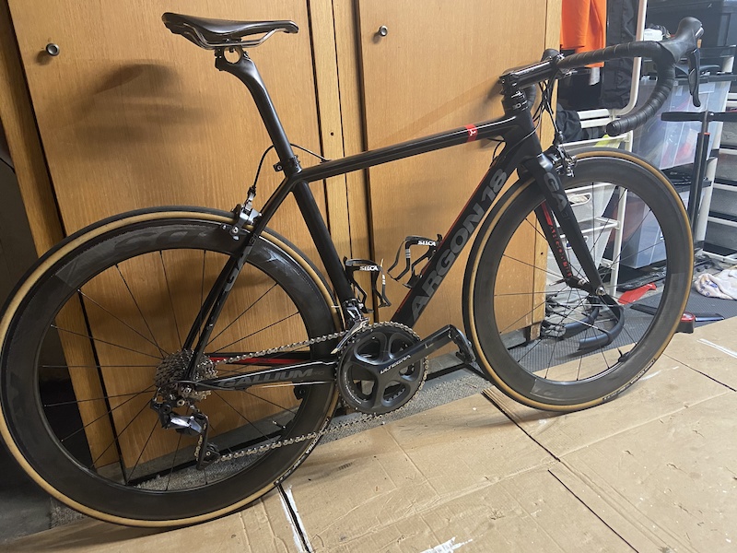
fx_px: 554
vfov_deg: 53.1
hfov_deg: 67.3
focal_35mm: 26
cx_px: 368
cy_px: 276
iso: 320
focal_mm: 4.25
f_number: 1.8
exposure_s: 1/40
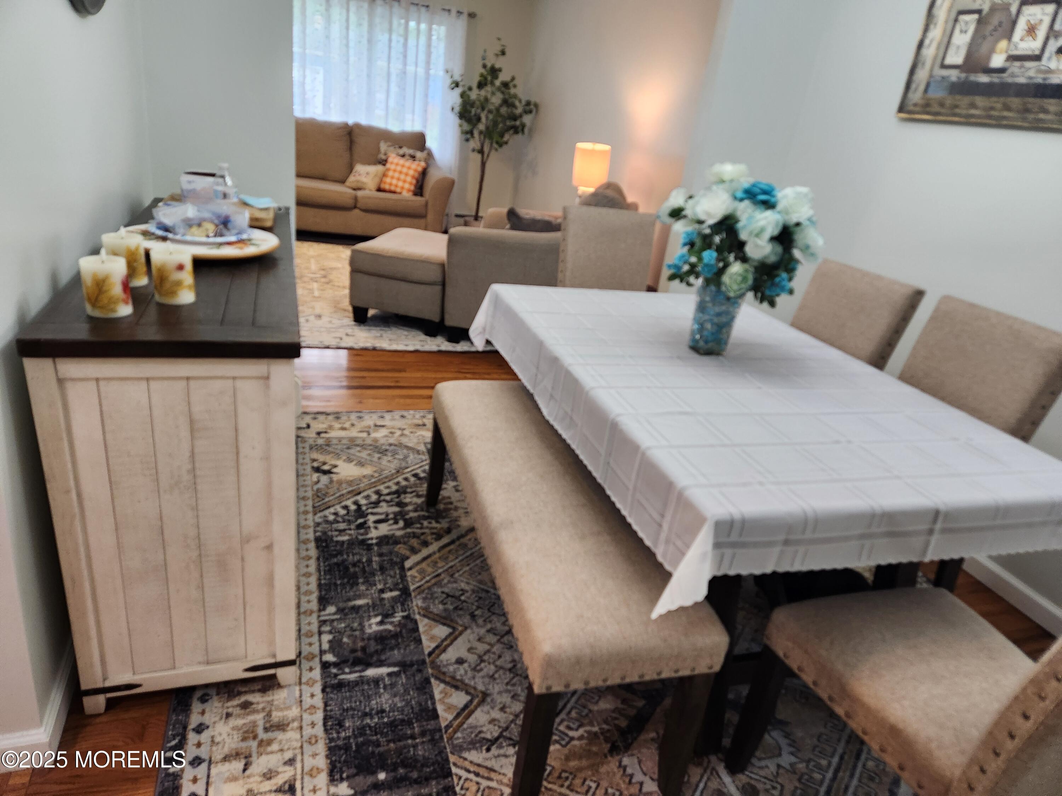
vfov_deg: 58.9
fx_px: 706
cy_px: 398
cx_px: 531
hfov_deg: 73.9
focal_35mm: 23
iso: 320
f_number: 1.8
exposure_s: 1/120
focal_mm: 5.4
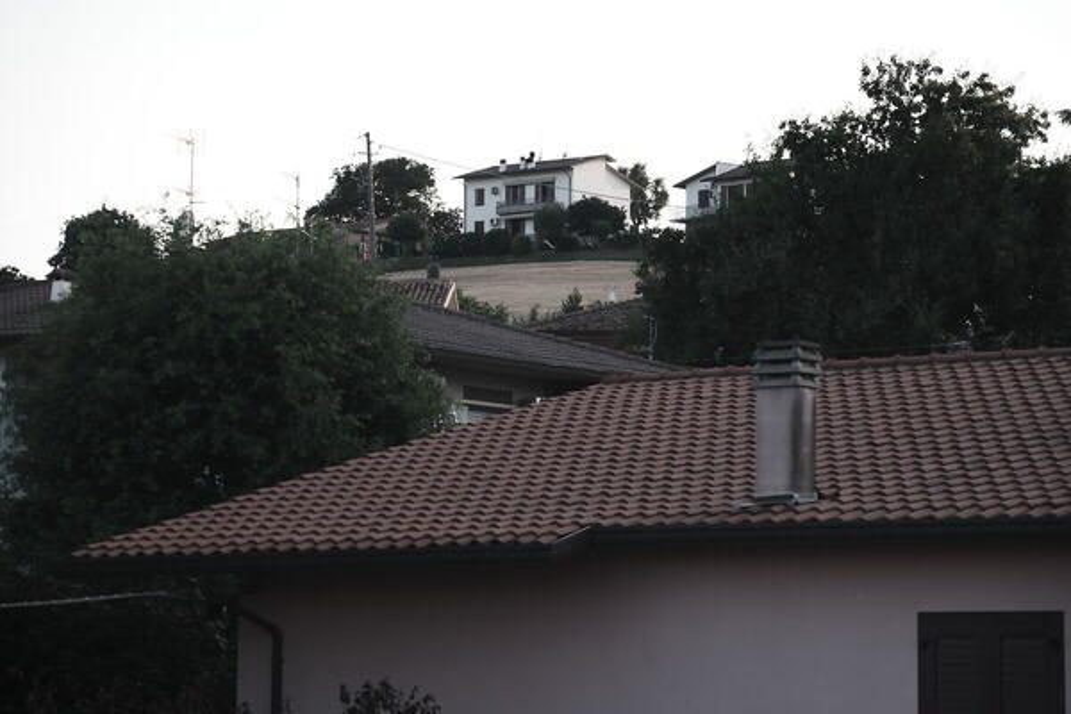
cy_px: 357
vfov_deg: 9.9
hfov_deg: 14.9
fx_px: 4105
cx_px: 536
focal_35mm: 138
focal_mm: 92.1
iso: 200
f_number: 6.3
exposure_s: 1/125
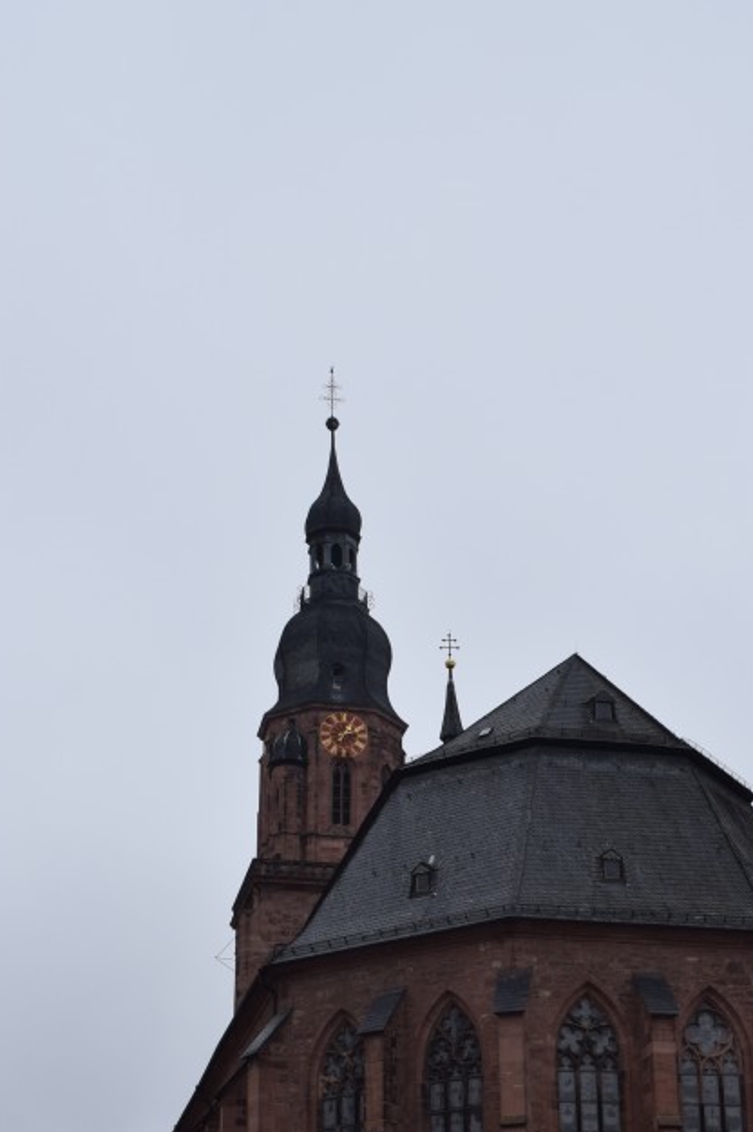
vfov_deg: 33.5
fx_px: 1853
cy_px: 795
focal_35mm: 59
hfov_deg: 22.7
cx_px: 596
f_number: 8
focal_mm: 24
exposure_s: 1/250
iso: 320
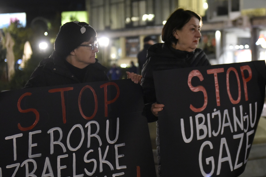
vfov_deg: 18.9
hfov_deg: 27.9
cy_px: 101
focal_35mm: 72
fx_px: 532
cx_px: 170
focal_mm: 50
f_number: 2.8
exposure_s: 1/80
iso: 3200
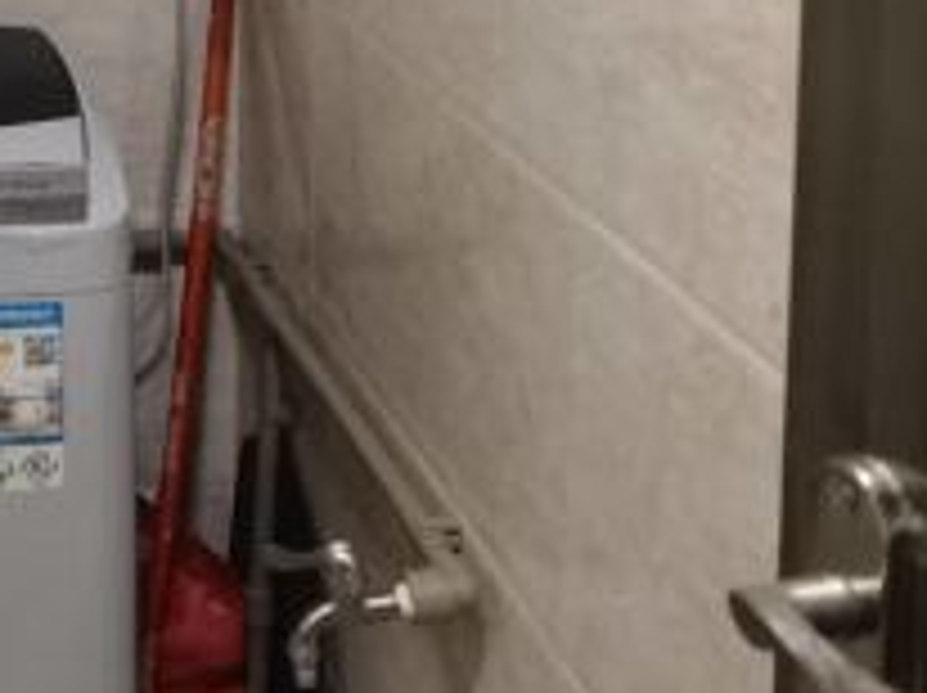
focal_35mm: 70
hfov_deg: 23.2
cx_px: -405
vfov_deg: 18.9
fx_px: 1872
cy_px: -292
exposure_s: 1/33.3
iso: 640
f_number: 1.8
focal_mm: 4.4
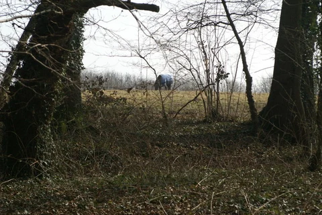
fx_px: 939
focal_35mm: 105
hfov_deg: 19.5
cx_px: 161
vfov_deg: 13.0
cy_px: 108
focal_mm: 70
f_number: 6.3
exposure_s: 1/2000
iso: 400
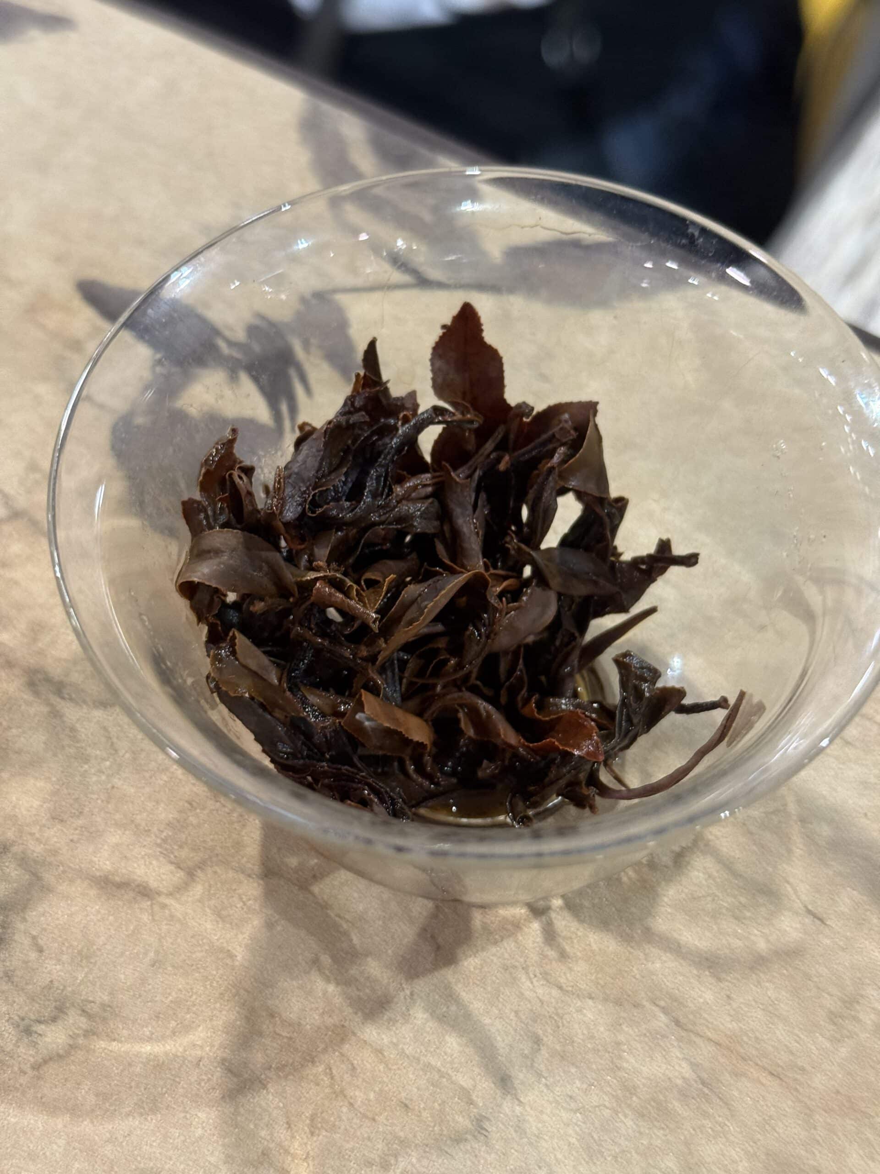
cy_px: 587
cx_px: 440
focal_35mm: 48
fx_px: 1627
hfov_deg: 30.3
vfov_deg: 39.7
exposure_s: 1/40
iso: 200
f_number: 1.78
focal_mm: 6.76
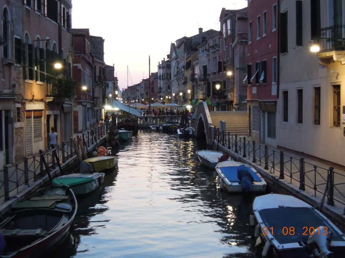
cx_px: 172
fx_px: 548
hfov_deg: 34.9
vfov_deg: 26.6
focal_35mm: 55
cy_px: 129
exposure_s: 1/8
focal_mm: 9.9
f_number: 4
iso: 800
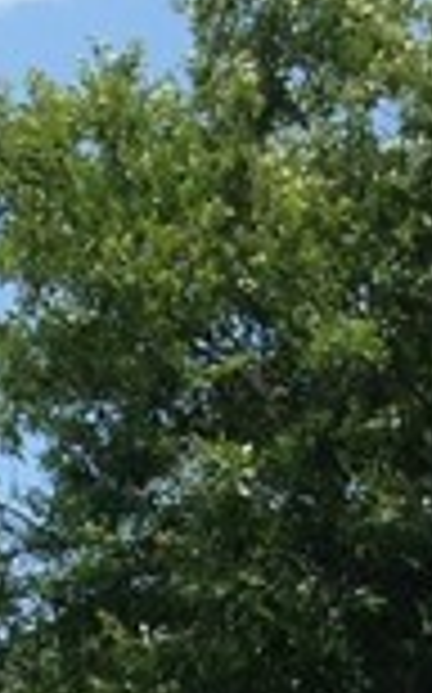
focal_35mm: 232
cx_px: 1048
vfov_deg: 8.4
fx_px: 4378
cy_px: 1562
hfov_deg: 5.5
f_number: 2.4
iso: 50
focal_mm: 4.12
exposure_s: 1/1550
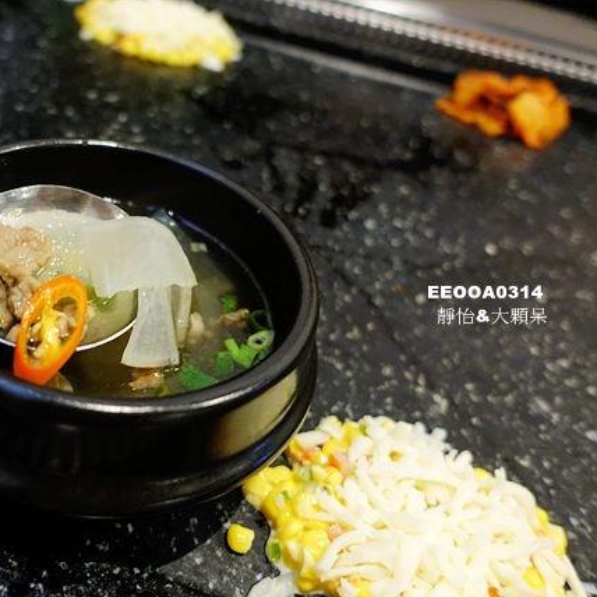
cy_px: 301
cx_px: 145
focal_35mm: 31
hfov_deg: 50.3
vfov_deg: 52.5
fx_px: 605
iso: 800
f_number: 1.8
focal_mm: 8.8
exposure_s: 1/20
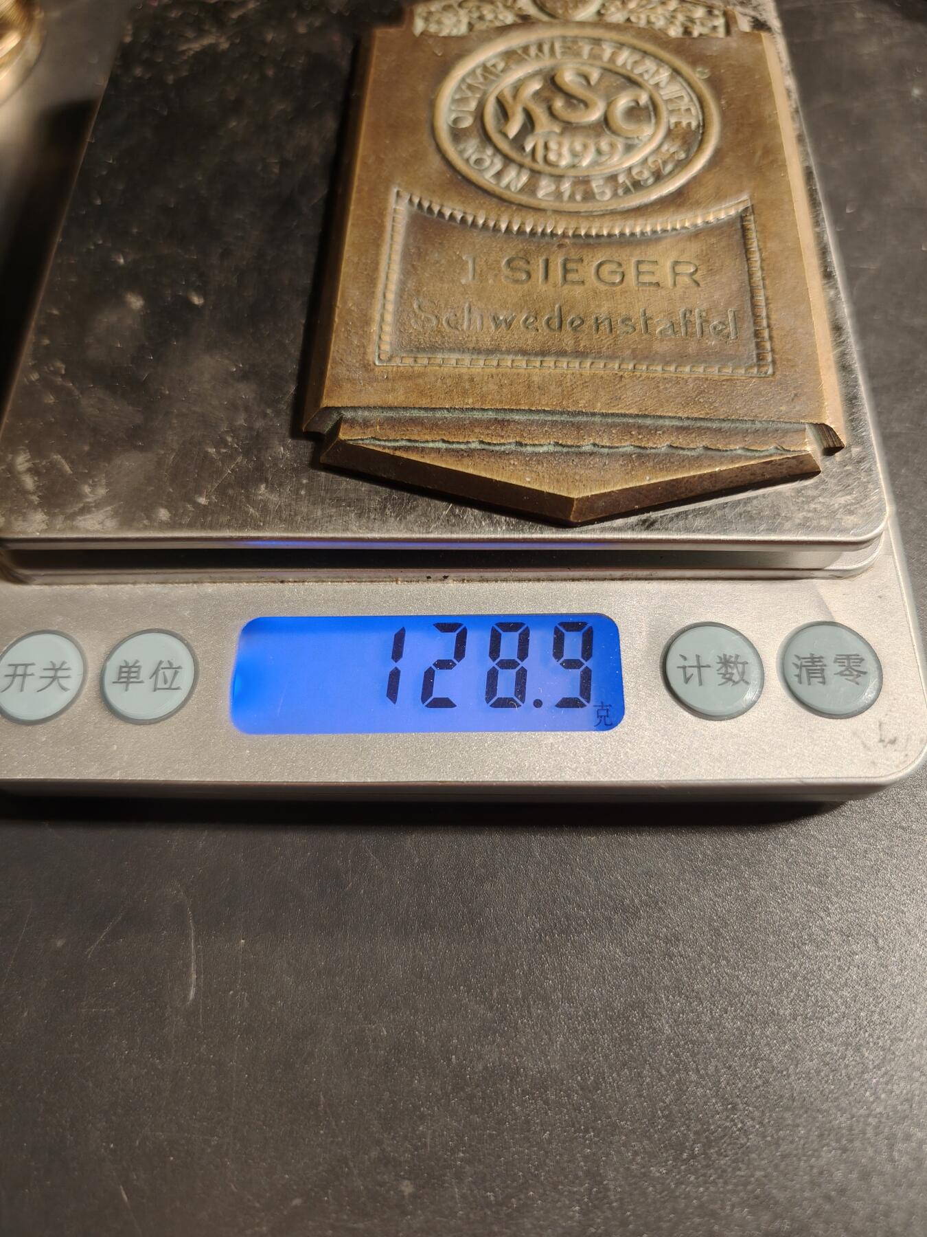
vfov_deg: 73.9
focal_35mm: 23
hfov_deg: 58.9
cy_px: 618
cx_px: 464
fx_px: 821
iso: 125
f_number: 1.6
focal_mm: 6.06
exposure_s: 1/100
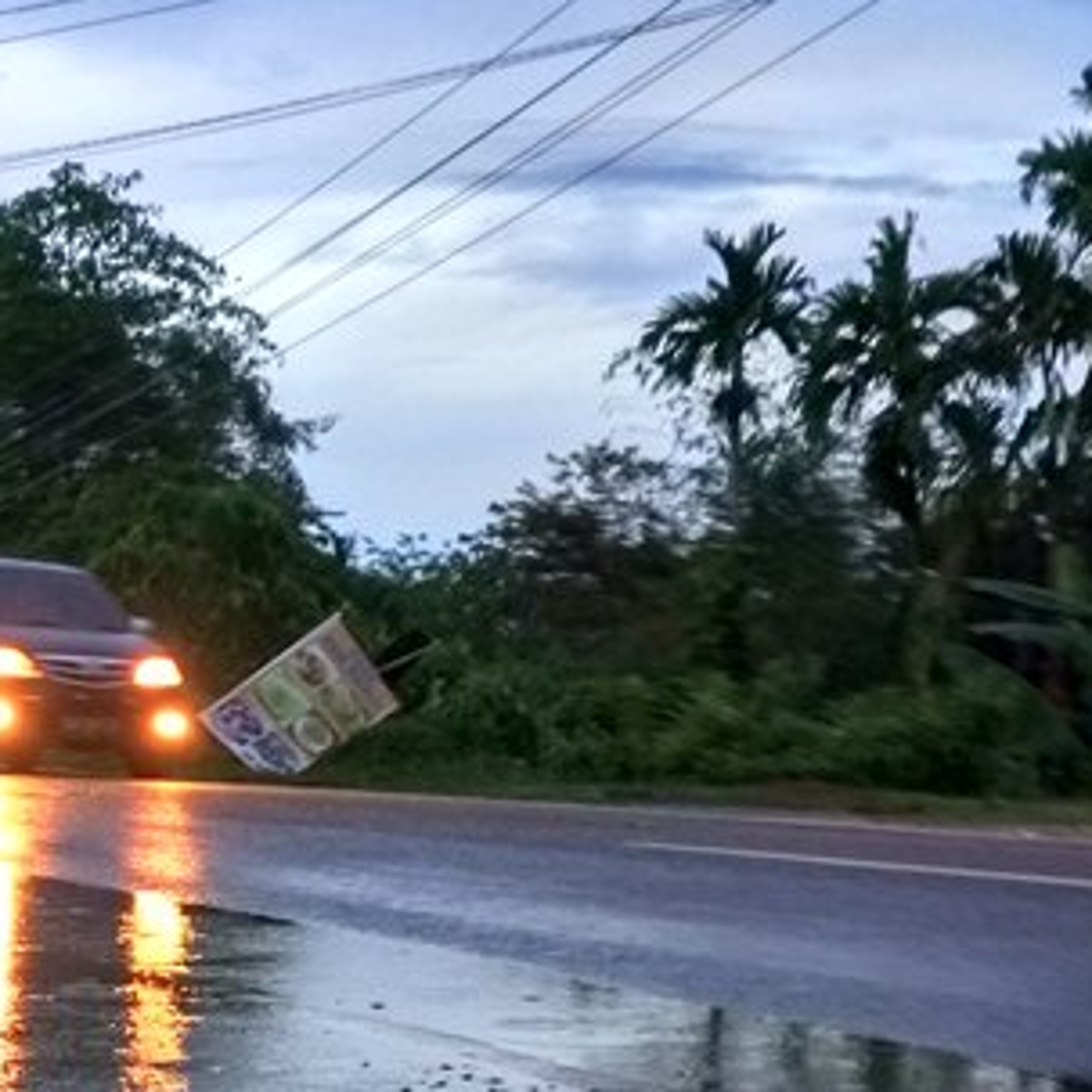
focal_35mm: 70
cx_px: -40
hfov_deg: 23.5
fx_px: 2498
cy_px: 847
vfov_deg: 24.3
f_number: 2
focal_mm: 4.12
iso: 3200
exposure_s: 1/12
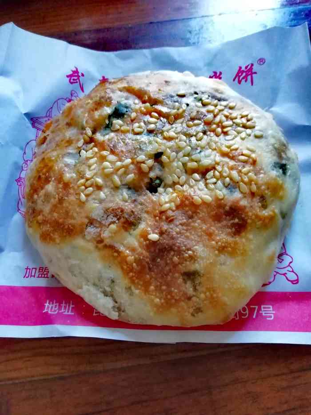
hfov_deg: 53.1
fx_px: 311
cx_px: 156
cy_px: 208
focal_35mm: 26
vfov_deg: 67.3
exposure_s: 1/33.3
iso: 400
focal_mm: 3.46
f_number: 2.2
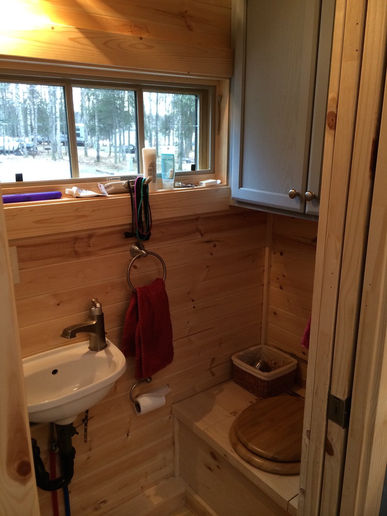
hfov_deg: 46.8
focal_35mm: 30
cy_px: 258
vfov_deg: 60.0
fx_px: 447
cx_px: 194
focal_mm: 4.12
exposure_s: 1/30
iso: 125
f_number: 2.2
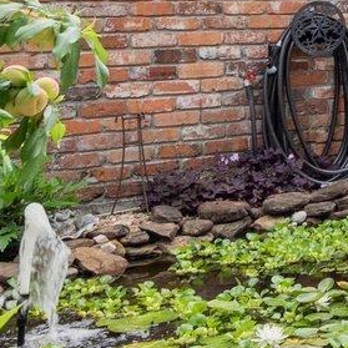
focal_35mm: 100
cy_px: -42
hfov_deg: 13.8
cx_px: 761
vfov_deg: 16.8
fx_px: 1137
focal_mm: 16
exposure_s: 1/100
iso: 320
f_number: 10
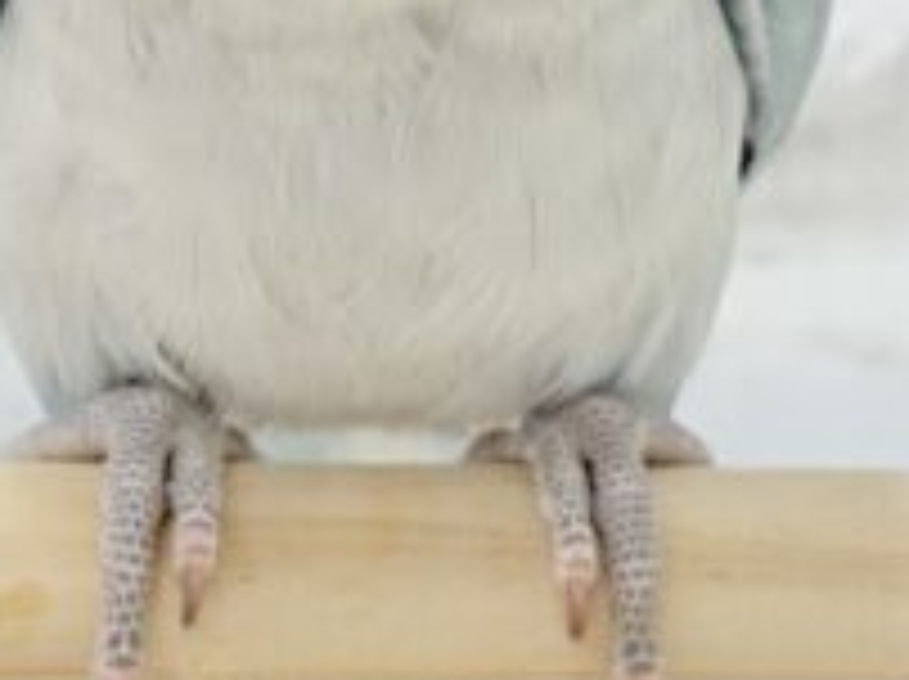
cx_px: 418
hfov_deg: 12.0
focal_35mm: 165
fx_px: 4328
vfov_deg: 8.9
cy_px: -18
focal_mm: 5.96
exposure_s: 1/50
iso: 40
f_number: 1.6
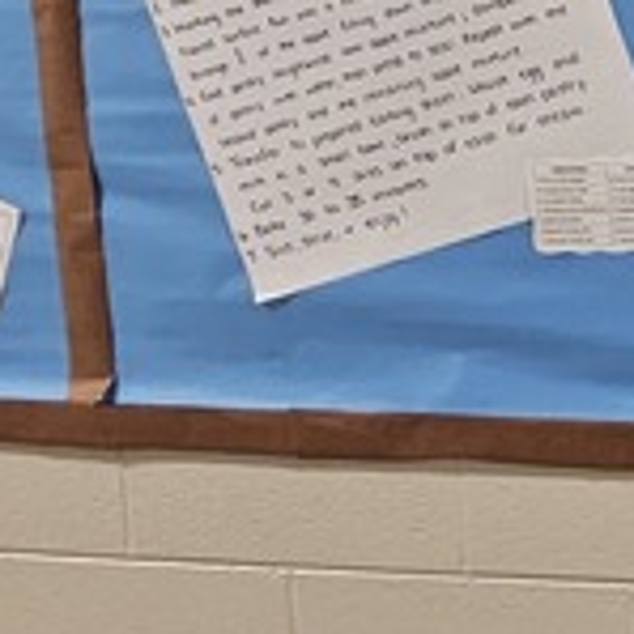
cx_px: 1115
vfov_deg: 21.7
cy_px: 140
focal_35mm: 79
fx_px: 1637
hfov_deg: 17.9
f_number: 2.2
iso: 200
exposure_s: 1/60
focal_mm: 2.2
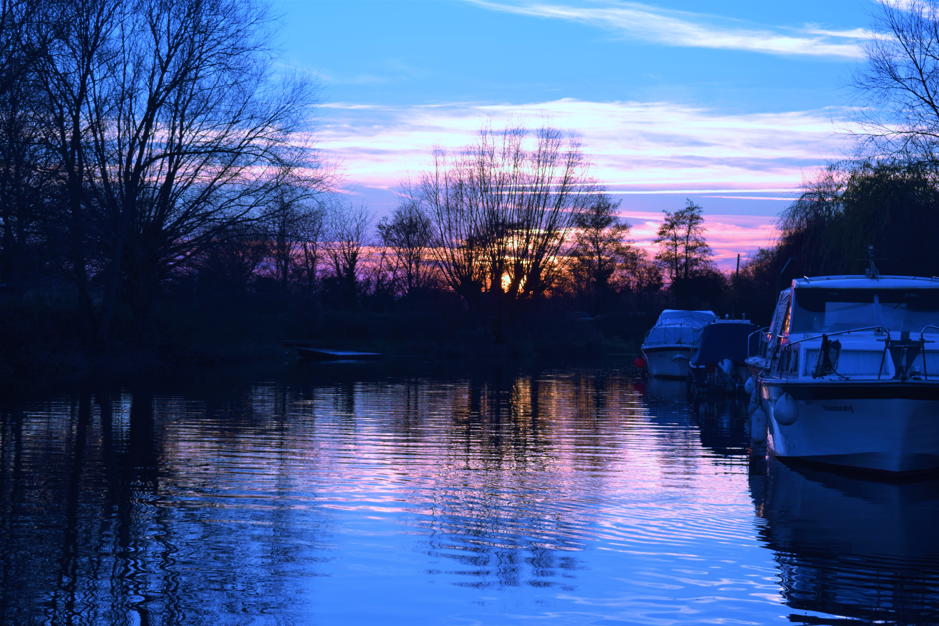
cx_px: 470
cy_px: 313
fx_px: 1878
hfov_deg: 28.1
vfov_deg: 18.9
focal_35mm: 72
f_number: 6.3
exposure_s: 1/160
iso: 100
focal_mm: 48
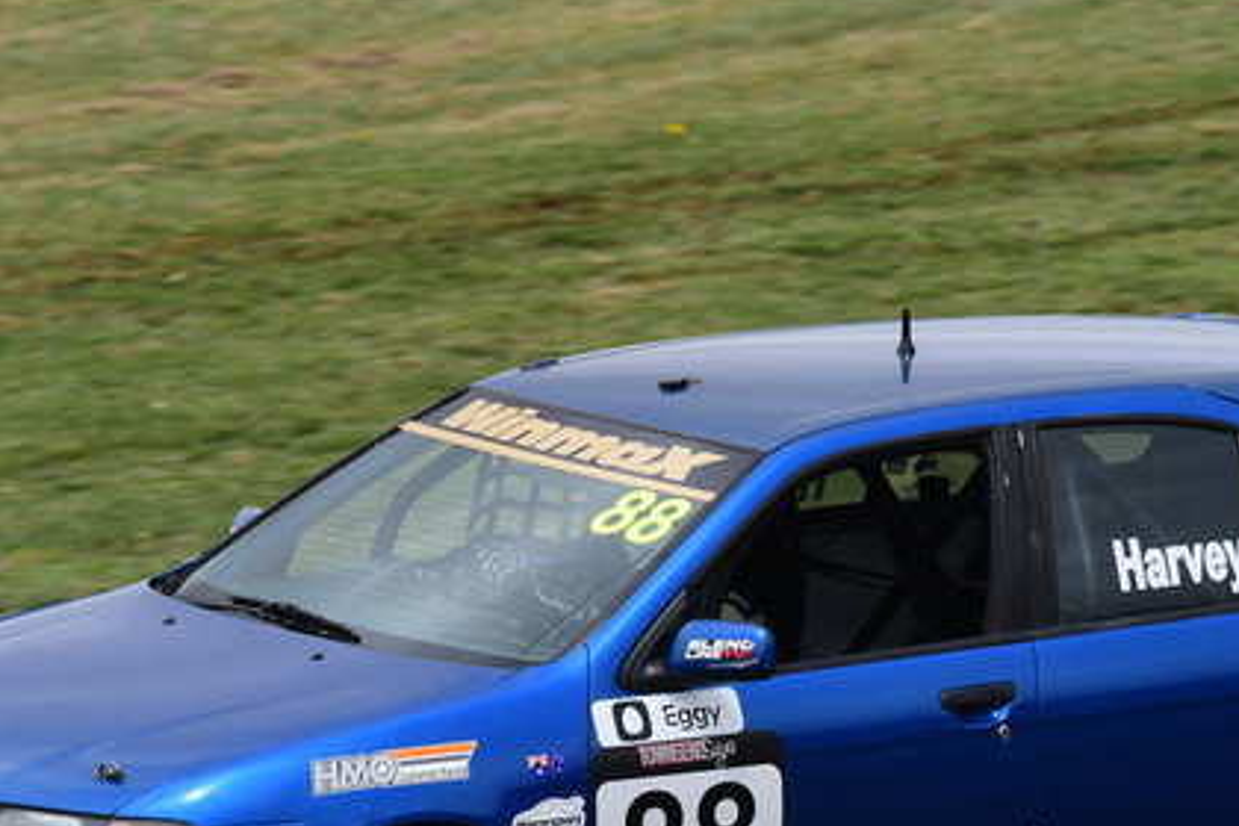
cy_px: 628
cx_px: 658
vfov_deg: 1.2
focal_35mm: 1171
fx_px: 40299
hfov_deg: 1.8
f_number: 11
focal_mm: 410
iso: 500
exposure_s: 1/640
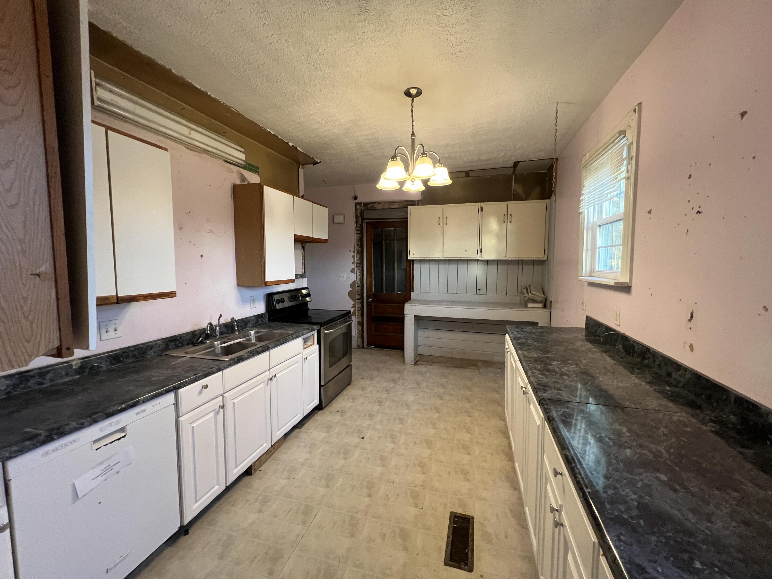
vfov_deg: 89.9
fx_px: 290
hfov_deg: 106.2
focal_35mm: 13
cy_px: 290
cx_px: 386
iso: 320
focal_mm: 1.57
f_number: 1.8
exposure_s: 1/60
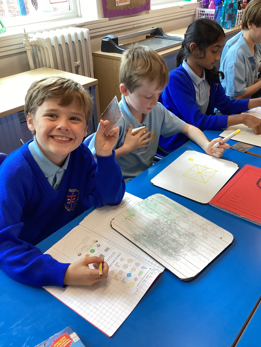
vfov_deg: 58.4
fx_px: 312
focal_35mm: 31
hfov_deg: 45.4
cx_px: 130
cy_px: 174
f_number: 2.4
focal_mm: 3.3
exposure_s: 1/60
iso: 100
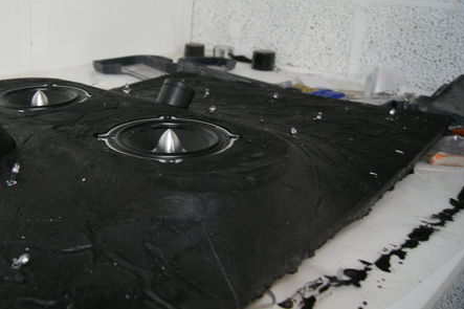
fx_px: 502
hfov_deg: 48.2
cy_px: 138
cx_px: 134
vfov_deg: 34.2
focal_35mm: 39
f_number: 3.5
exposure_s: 1/8
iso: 400
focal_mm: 18
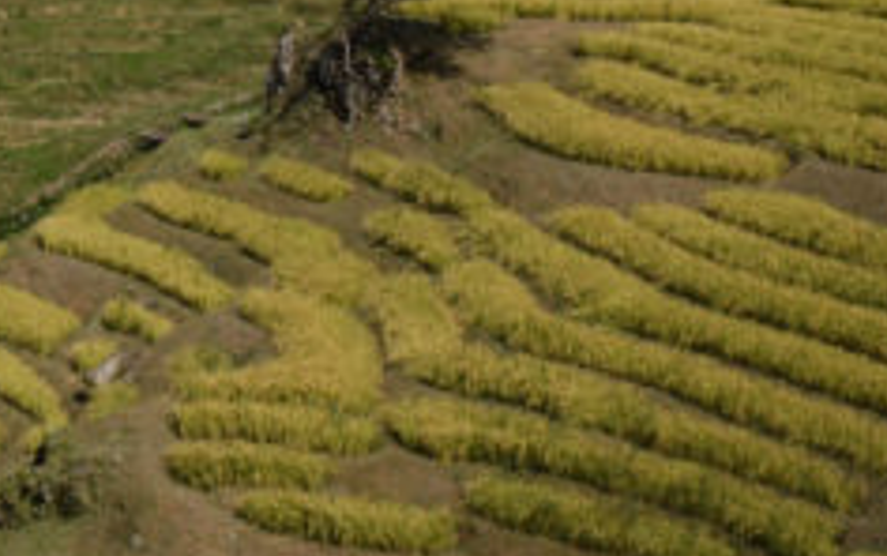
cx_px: -594
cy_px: -227
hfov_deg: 17.0
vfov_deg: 11.9
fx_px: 2565
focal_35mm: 106
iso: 400
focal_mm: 24
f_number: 8
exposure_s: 1/800
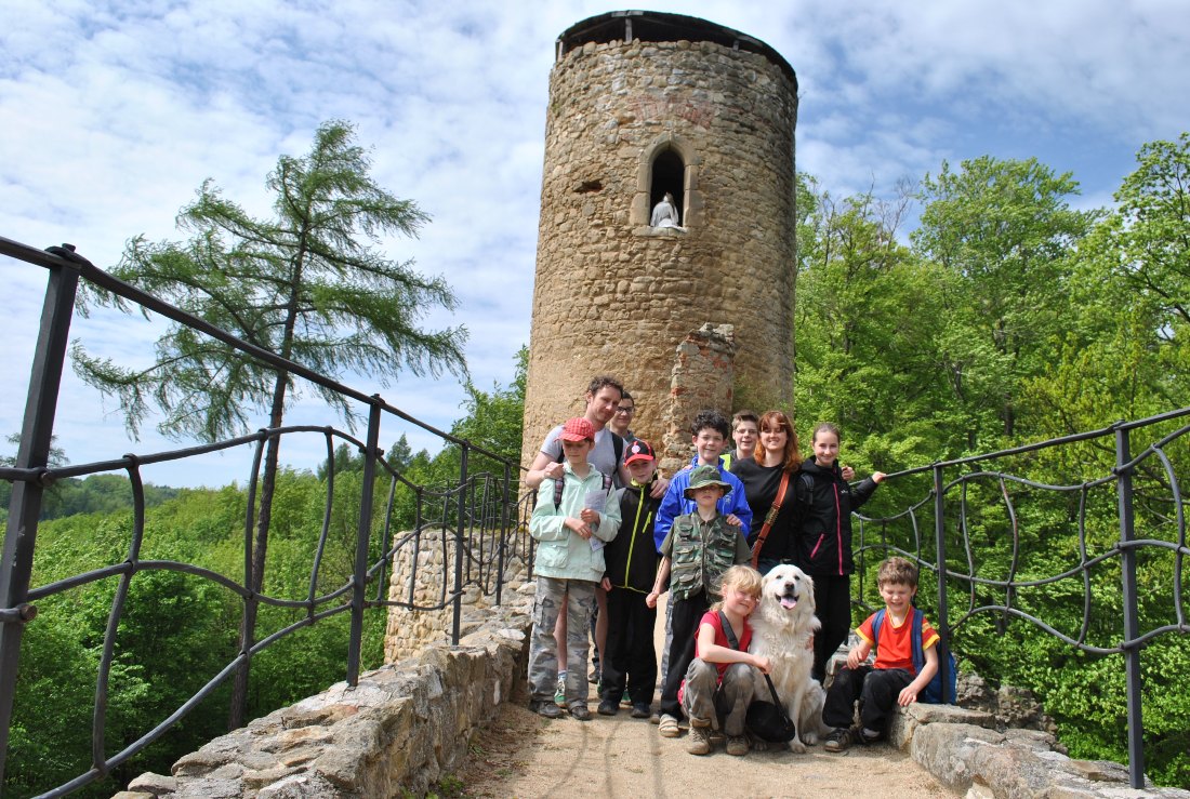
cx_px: 595
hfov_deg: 67.3
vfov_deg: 48.2
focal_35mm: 27
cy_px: 400
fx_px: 895
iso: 100
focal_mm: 18
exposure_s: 1/250
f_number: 8
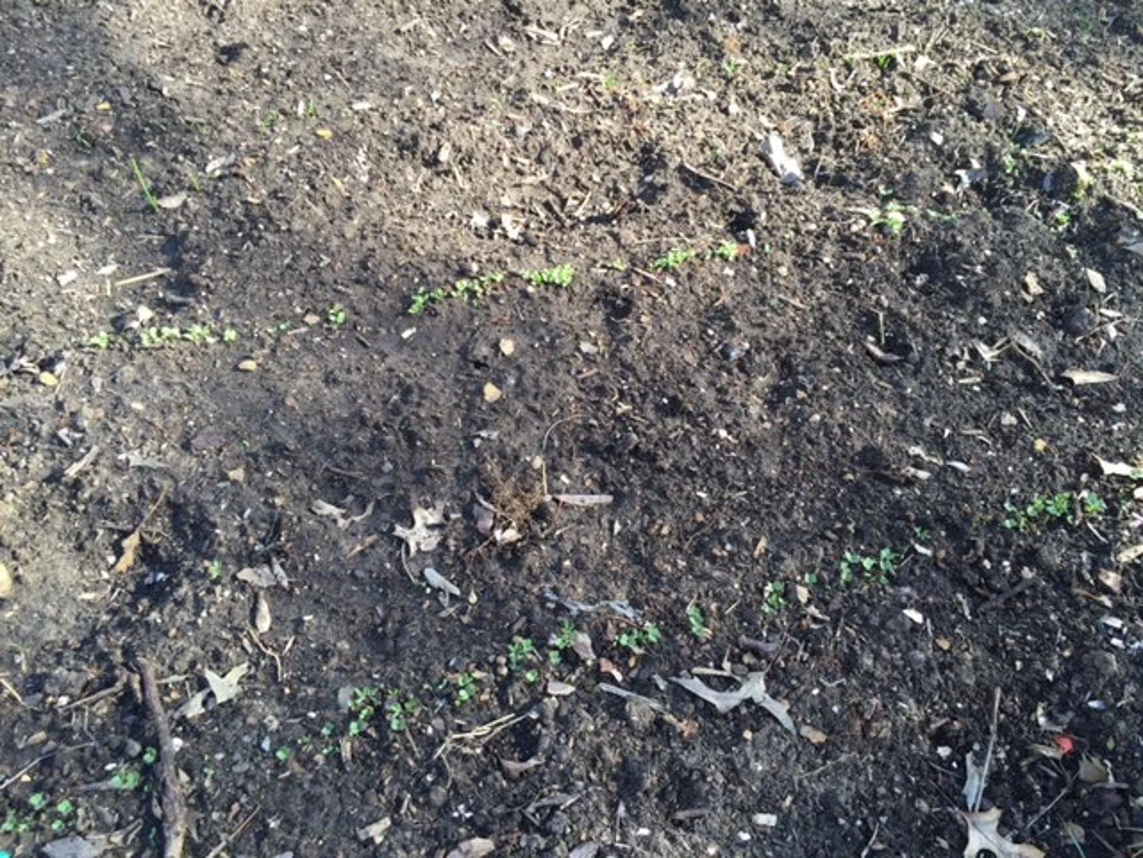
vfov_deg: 48.2
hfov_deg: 61.7
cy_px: 429
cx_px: 572
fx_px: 958
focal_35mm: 29
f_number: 2.2
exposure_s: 1/120
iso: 32
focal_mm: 4.15
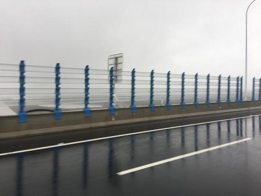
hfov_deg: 61.7
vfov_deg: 48.2
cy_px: 98
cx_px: 130
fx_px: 219
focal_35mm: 29
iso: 25
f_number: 2.2
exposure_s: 1/146
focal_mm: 4.15
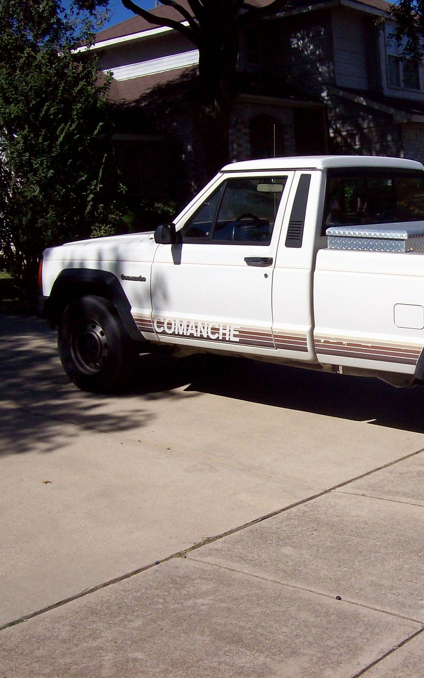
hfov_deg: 24.7
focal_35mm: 51
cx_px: 370
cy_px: 339
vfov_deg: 39.6
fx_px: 943
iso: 80
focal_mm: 6
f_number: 4.8
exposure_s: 1/1401
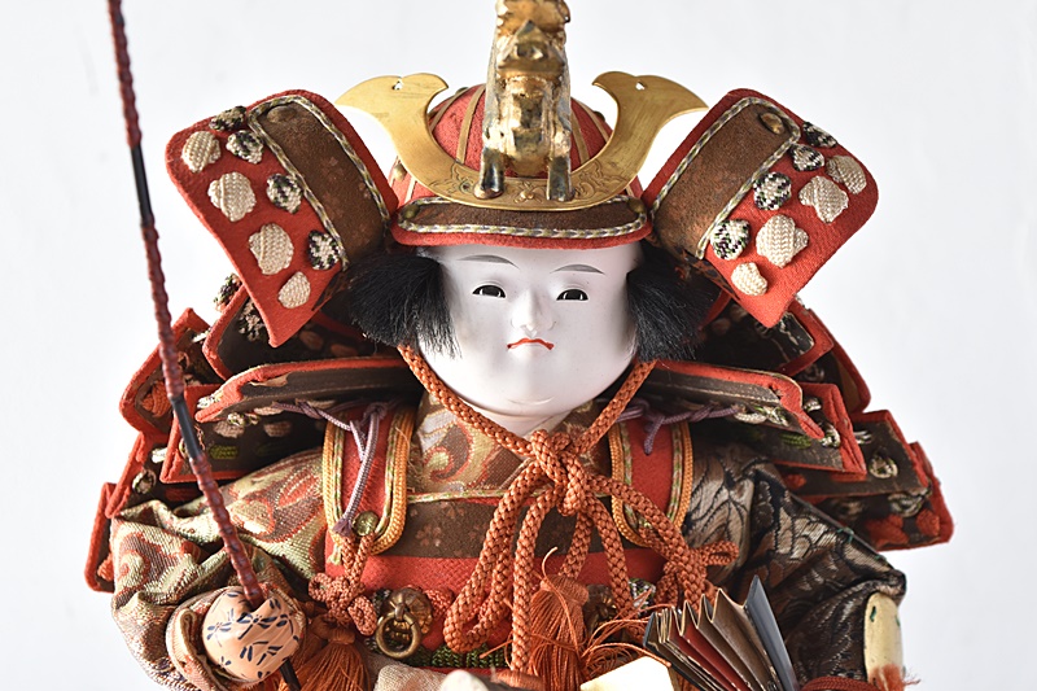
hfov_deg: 24.6
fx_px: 2376
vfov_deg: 16.5
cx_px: 518
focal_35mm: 82
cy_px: 346
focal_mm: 55
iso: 400
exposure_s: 1/4
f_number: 5.6
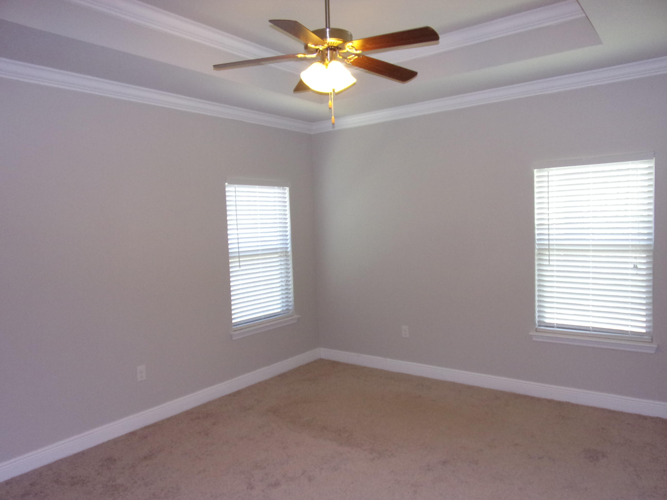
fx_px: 462
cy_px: 250
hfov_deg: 71.6
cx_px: 334
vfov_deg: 56.8
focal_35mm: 24
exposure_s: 1/34
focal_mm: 4.3
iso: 200
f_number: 3.3
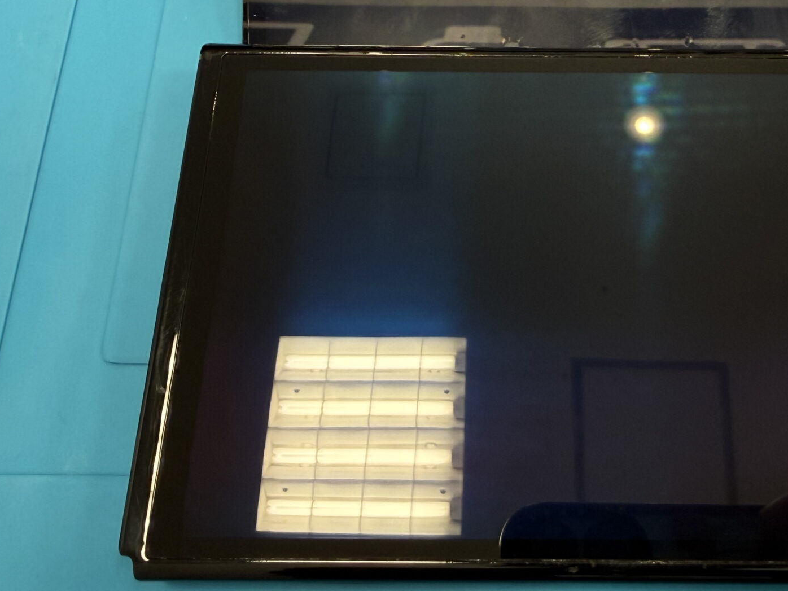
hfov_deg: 41.3
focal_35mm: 44
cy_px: 67
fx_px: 1002
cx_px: 615
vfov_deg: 31.4
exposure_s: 1/120
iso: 320
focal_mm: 2.22
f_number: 2.2
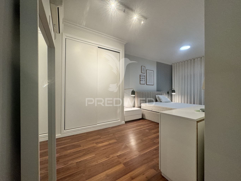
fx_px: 97
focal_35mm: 14
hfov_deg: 102.1
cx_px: 120
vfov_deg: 85.7
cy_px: 90
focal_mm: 2.22
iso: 160
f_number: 2.2
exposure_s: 1/100
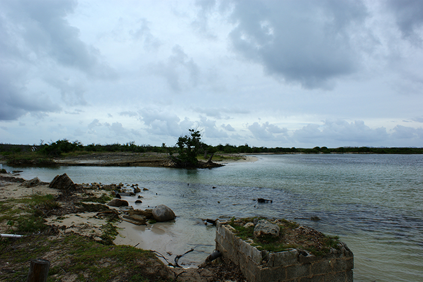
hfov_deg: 67.4
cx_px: 212
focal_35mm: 27
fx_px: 317
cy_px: 141
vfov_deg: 47.9
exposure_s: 1/250
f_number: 10
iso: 100
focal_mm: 18
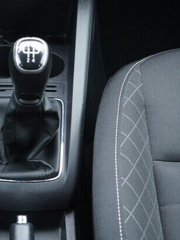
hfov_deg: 17.0
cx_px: 38
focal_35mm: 86
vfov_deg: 22.7
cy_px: 90
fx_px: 596
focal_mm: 24
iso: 640
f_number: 2.8
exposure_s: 1/40
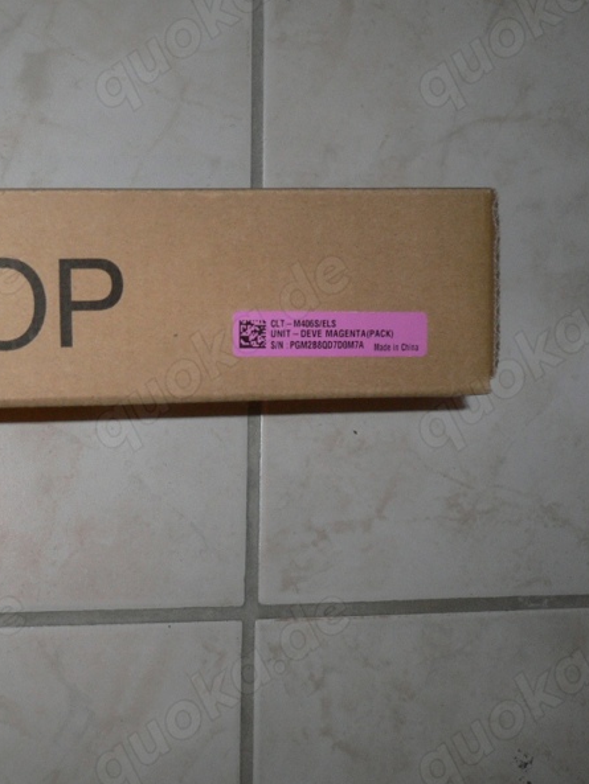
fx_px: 1338
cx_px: 20
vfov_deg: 32.7
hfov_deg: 23.9
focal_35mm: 59
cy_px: 361
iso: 100
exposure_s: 1/60
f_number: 2.8
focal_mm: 5.8
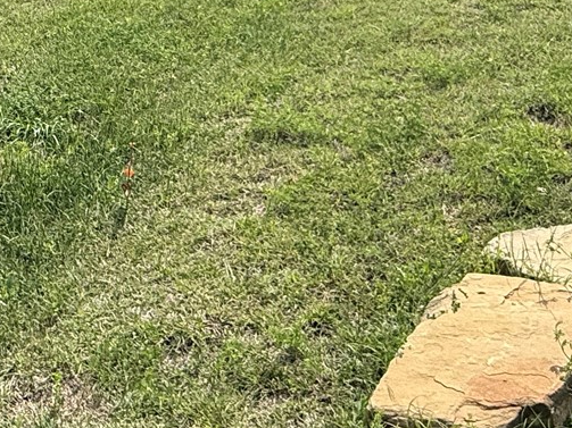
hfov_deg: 32.9
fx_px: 942
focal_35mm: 57
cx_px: 116
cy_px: 60
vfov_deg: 25.0
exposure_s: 1/2165
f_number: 2.2
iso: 64
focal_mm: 2.22
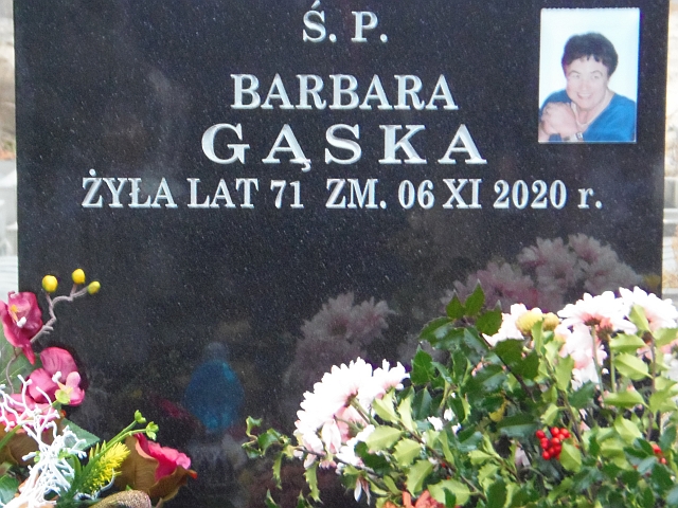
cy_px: 254
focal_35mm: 136
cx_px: 339
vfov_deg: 10.9
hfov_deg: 14.5
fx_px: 2664
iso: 800
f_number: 4.7
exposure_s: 1/6
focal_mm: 25.2
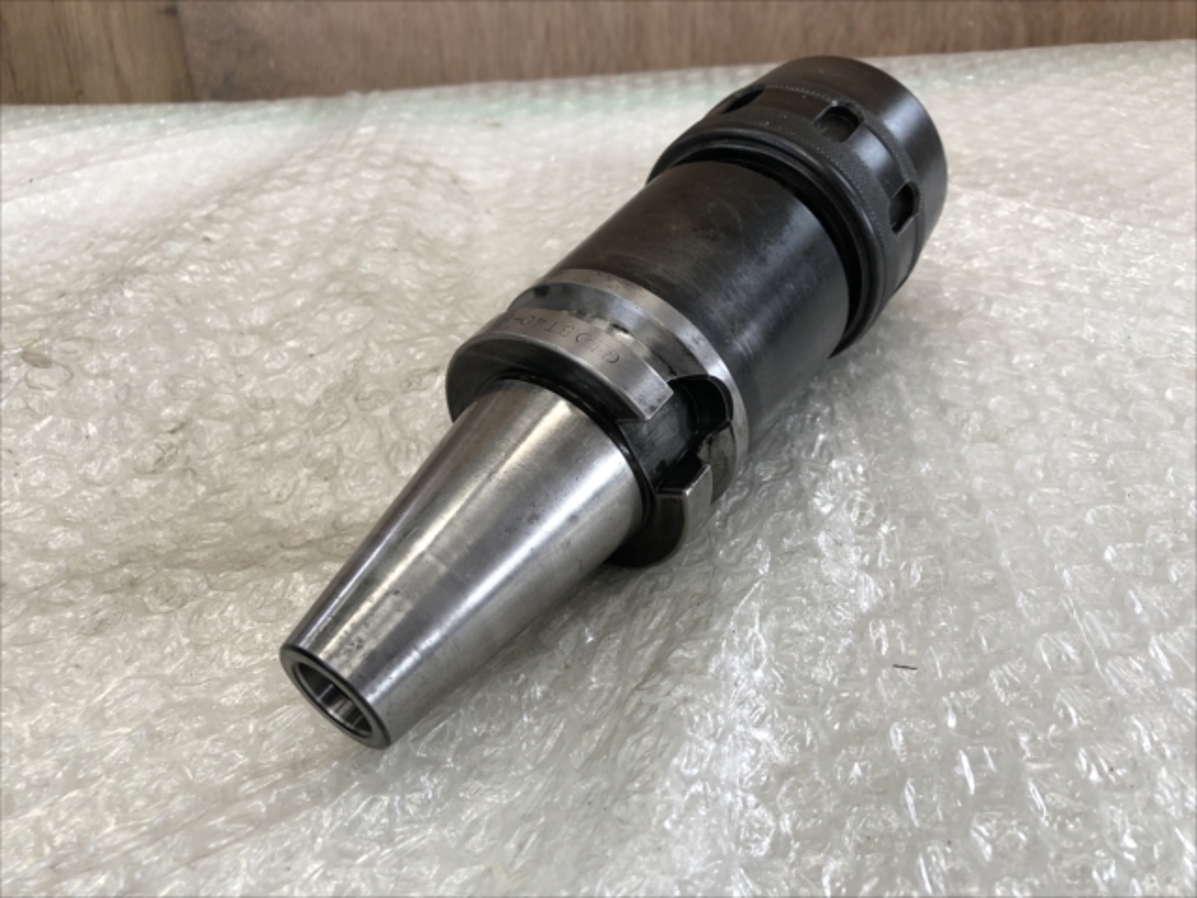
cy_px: 449
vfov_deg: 49.7
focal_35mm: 28
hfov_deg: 63.4
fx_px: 968
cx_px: 598
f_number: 1.8
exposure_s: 1/30
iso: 25
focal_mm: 3.99
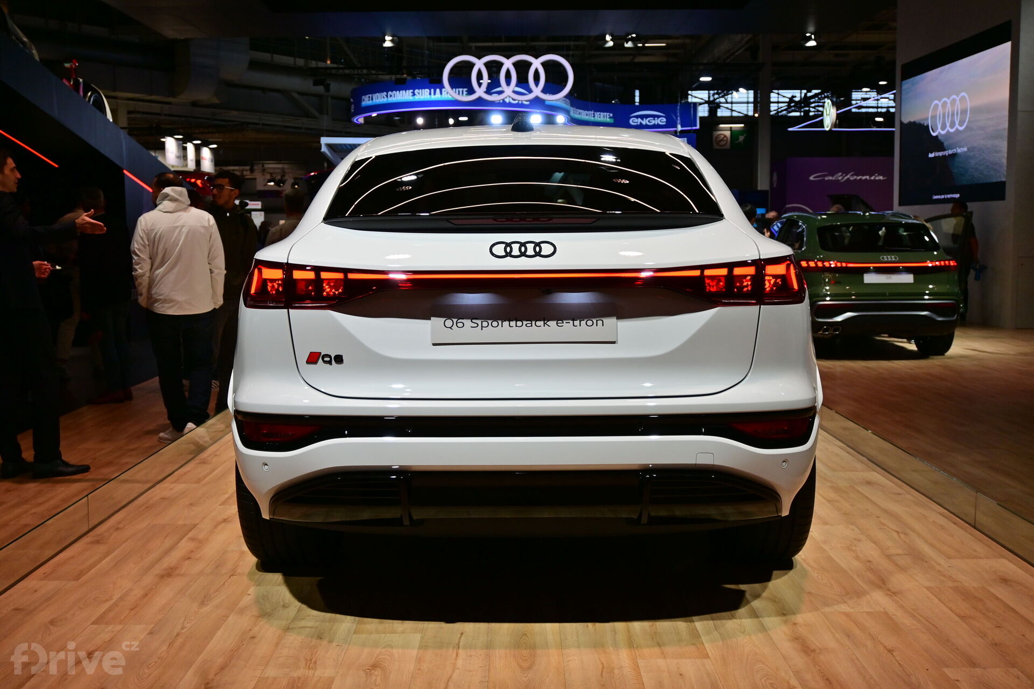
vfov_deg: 34.2
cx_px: 517
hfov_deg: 49.6
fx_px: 1120
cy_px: 344
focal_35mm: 39
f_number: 4.5
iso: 320
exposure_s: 1/400
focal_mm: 26
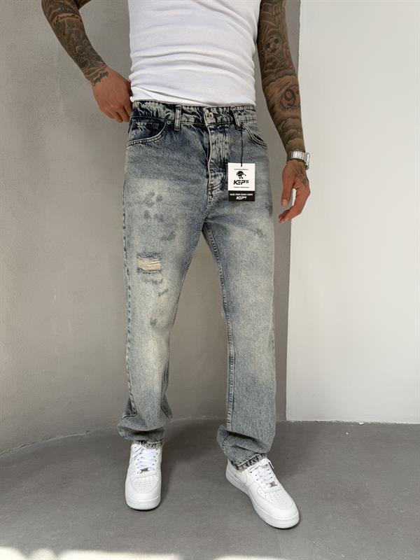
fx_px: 388
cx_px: 210
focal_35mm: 24
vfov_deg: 71.6
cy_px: 280
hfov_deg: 56.8
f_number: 1.78
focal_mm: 6.76
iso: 80
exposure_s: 1/665
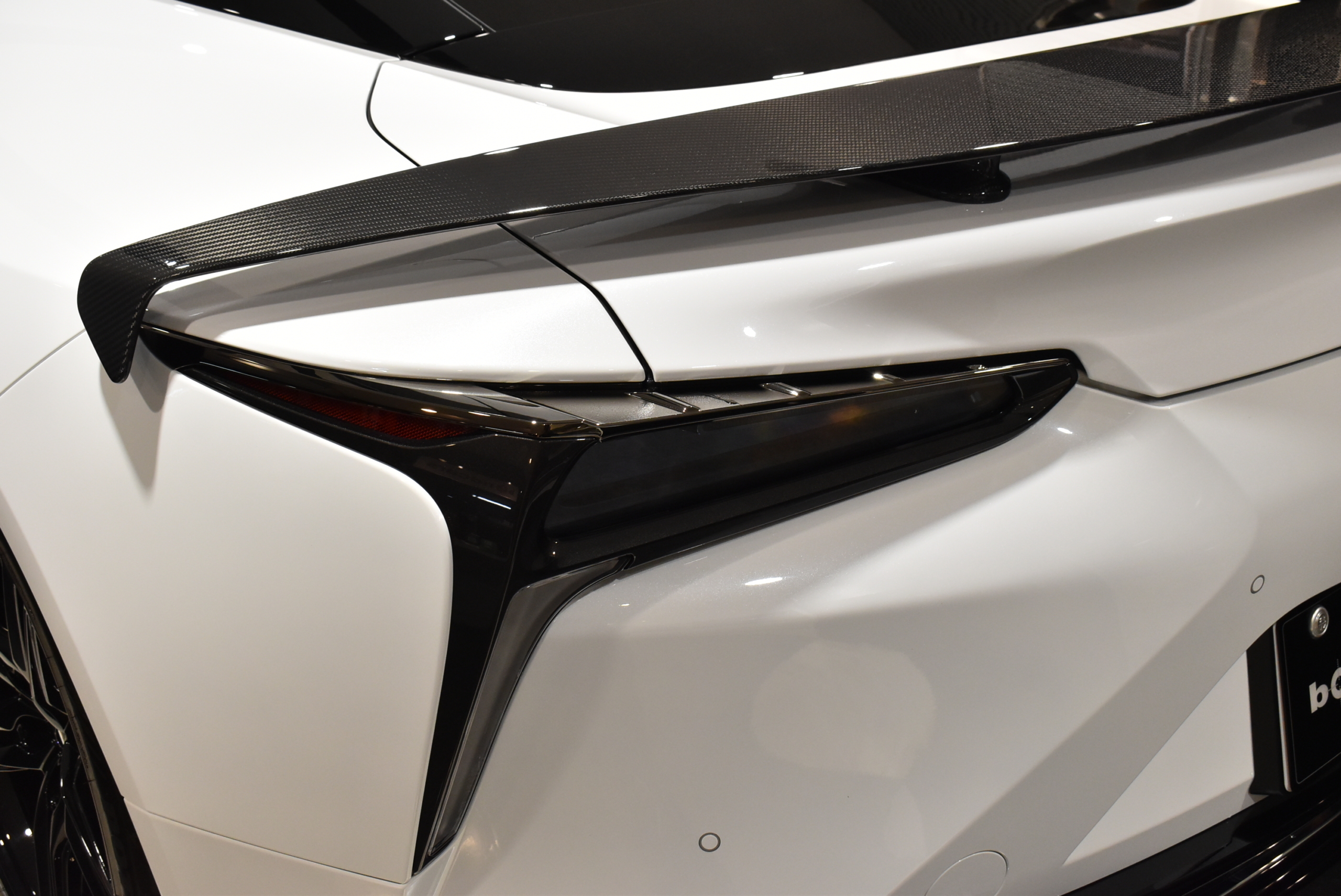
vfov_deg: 31.9
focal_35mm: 42
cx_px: 670
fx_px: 1566
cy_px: 448
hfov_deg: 46.4
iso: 1400
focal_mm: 28
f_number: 8
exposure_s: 1/50
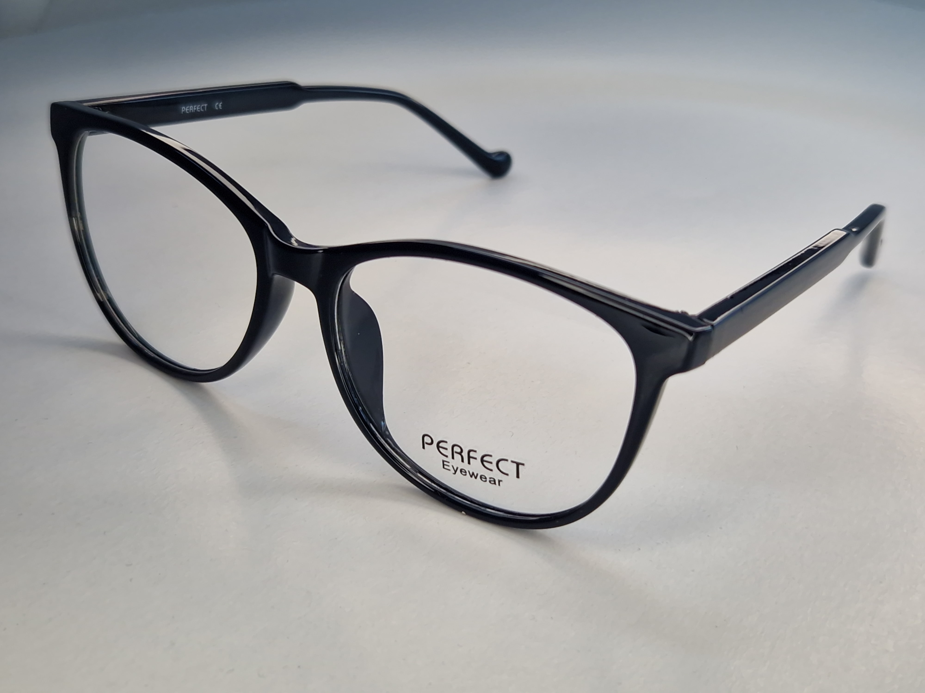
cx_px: 462
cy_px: 346
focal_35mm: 23
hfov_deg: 73.9
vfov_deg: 58.9
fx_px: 615
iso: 50
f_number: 1.8
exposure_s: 1/185
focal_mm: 5.4
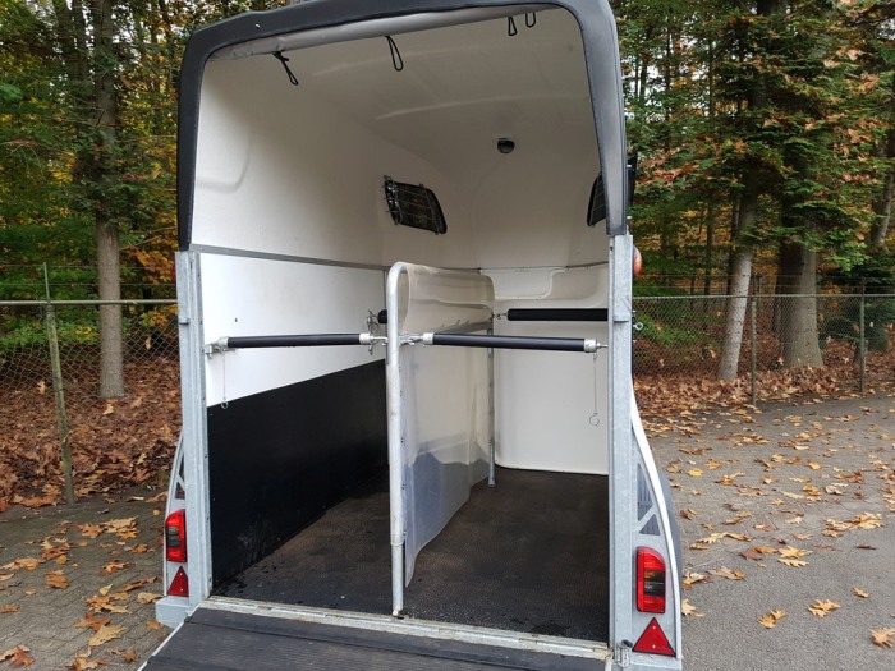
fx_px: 672
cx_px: 448
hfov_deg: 67.3
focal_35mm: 26
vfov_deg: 53.1
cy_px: 336
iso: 100
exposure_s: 1/100
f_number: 1.7
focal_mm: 4.2
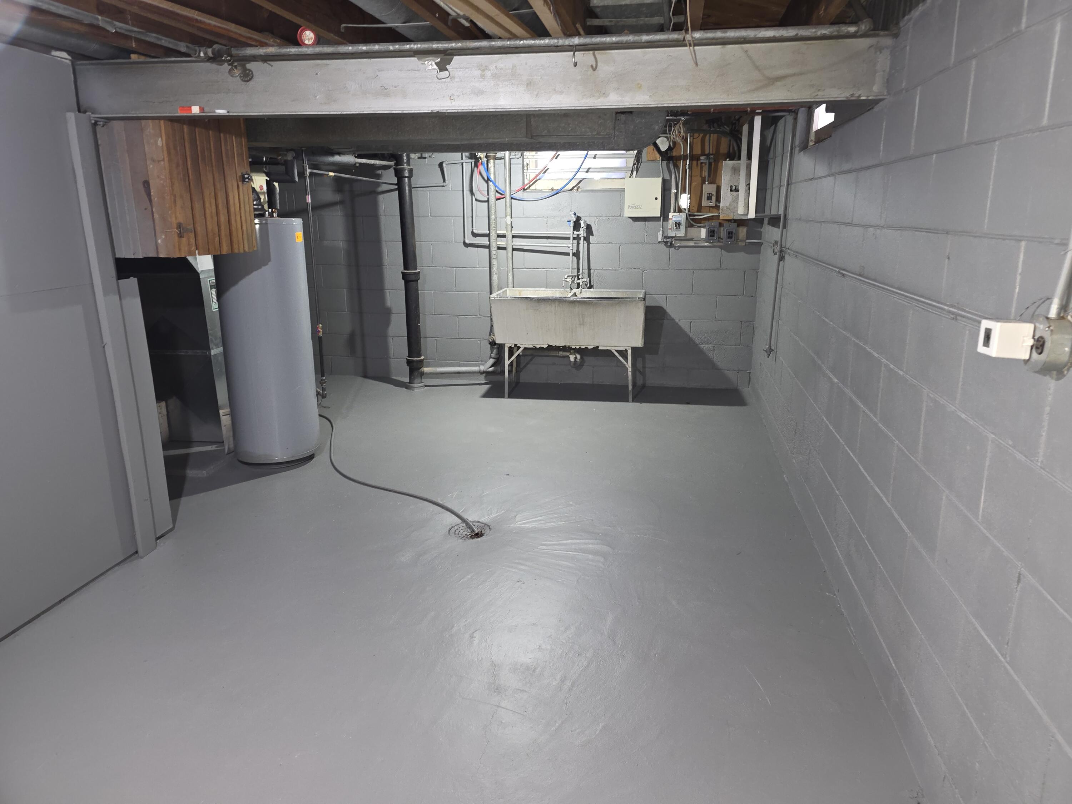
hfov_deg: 73.9
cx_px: 536
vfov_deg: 58.9
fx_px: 712
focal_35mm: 23
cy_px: 402
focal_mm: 6.3
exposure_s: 1/12
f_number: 1.7
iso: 200
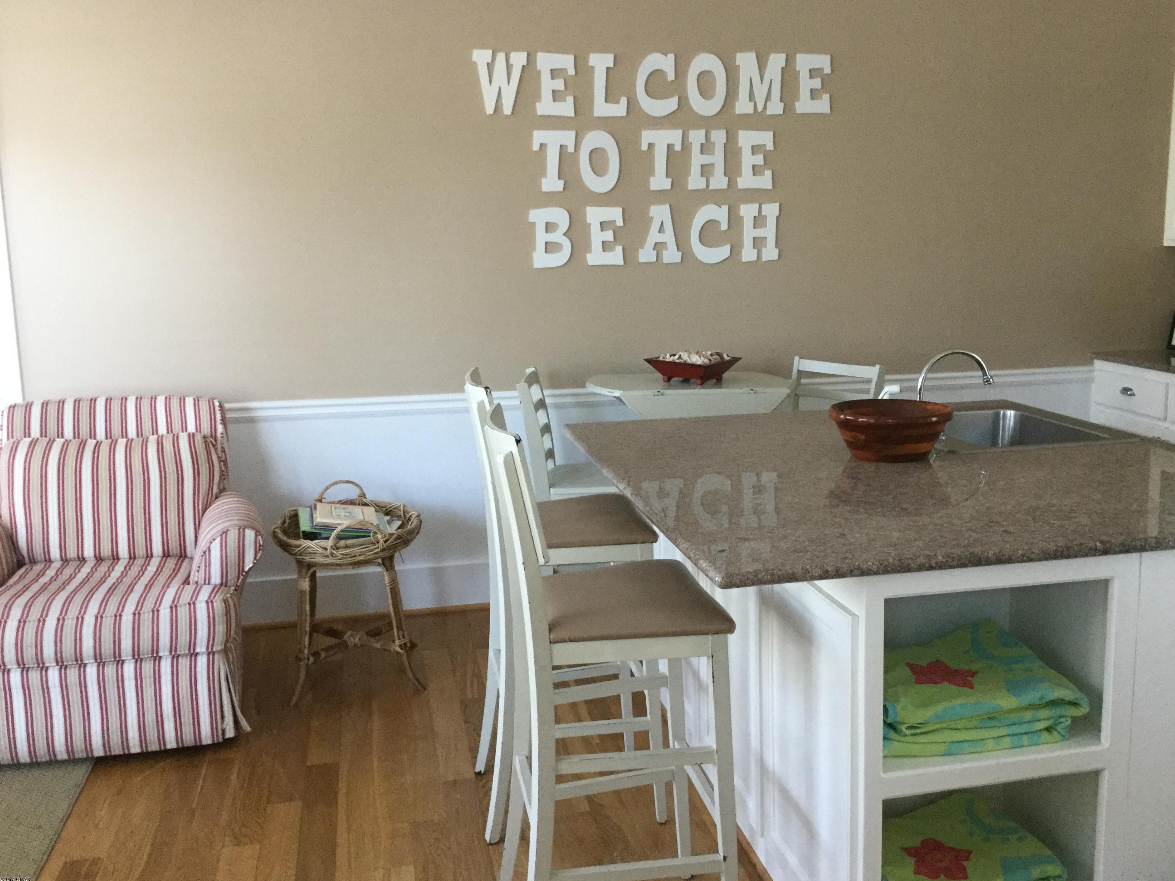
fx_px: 1154
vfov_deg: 41.8
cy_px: 426
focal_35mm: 34
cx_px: 641
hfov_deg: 53.9
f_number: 2.4
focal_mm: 3.3
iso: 125
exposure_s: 1/30
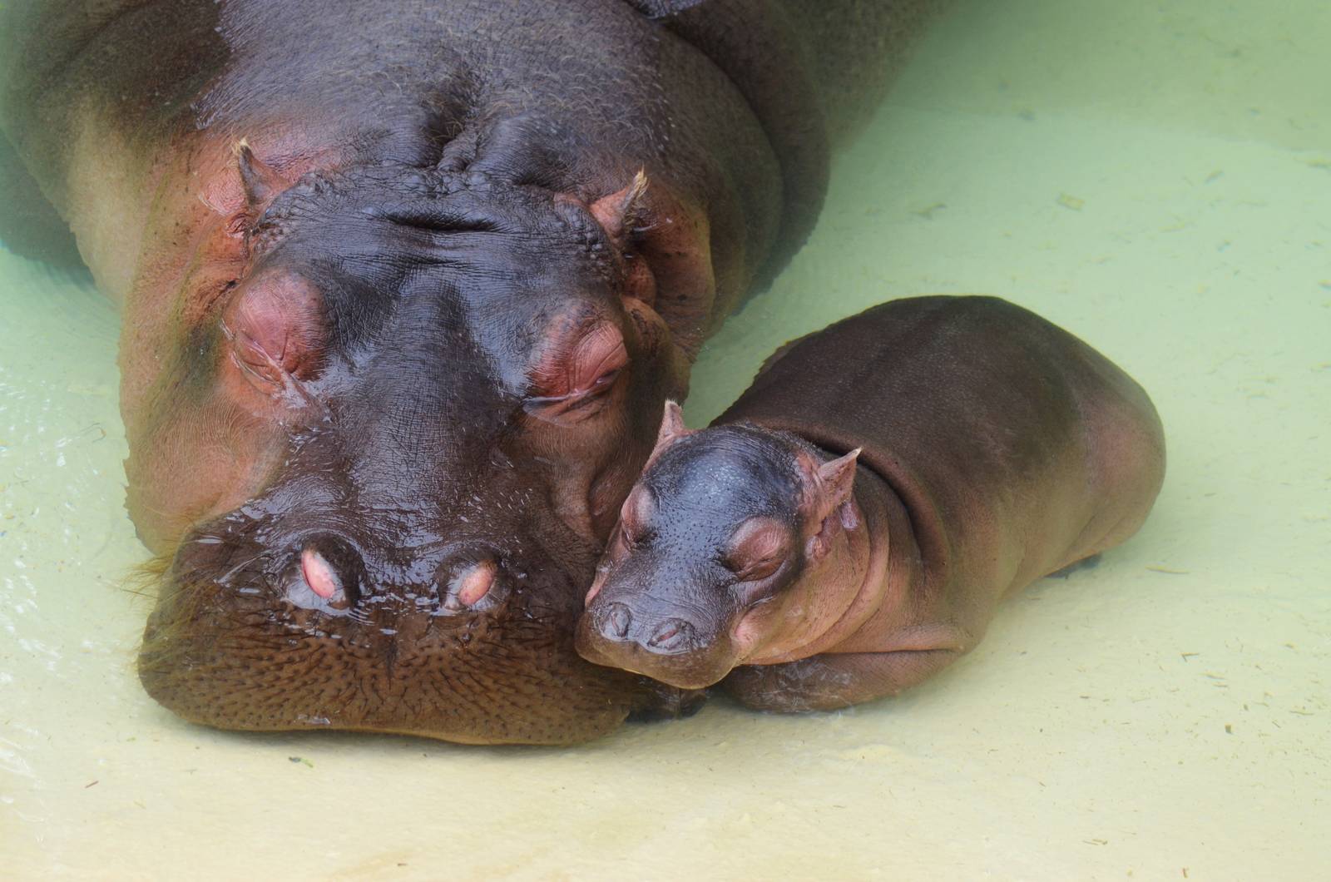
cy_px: 441
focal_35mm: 150
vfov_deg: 9.1
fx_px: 5535
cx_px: 666
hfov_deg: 13.7
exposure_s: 1/400
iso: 400
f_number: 5
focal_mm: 100
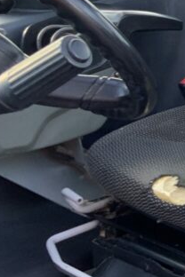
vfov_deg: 20.4
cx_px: 360
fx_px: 763
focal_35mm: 99
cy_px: 58
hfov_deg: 12.3
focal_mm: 3
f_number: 1.8
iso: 40
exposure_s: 1/122
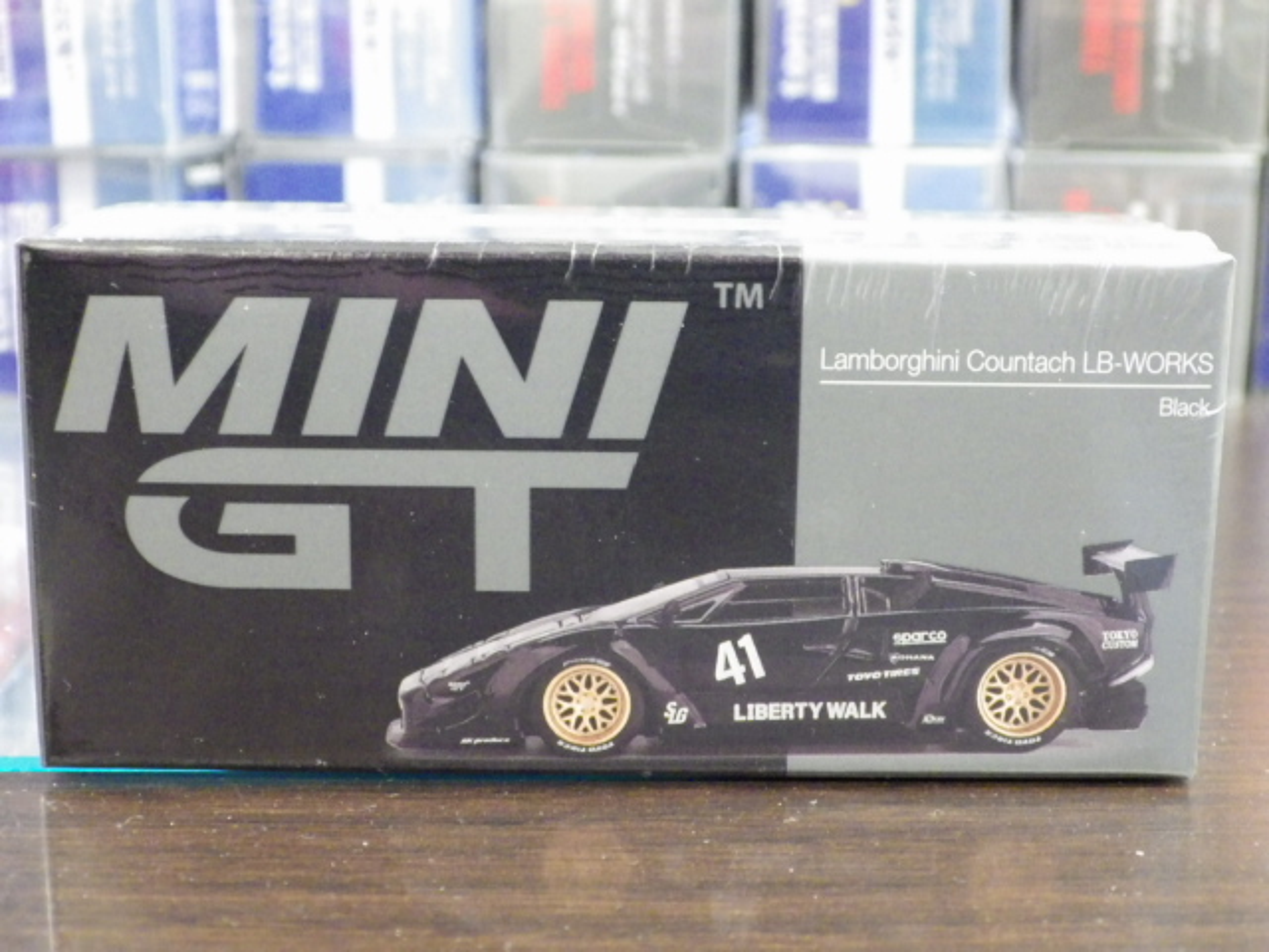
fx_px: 2163
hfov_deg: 32.7
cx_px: 634
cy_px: 476
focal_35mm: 59
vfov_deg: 24.8
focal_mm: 10.7
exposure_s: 1/20
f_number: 4
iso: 1600
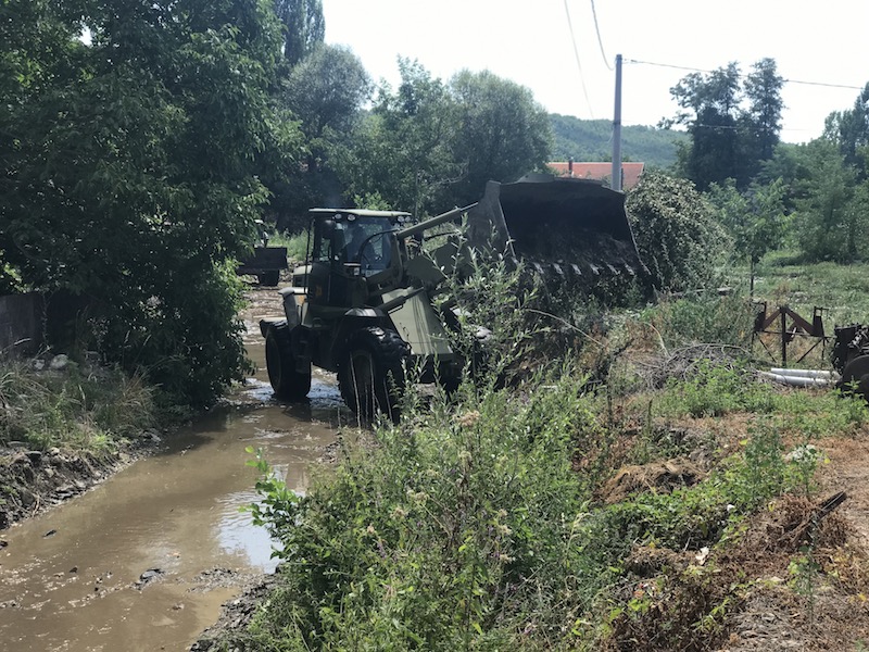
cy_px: 326
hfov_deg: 33.8
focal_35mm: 57
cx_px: 434
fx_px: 1431
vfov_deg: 25.7
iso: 20
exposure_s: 1/404
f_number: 2.8
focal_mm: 6.6
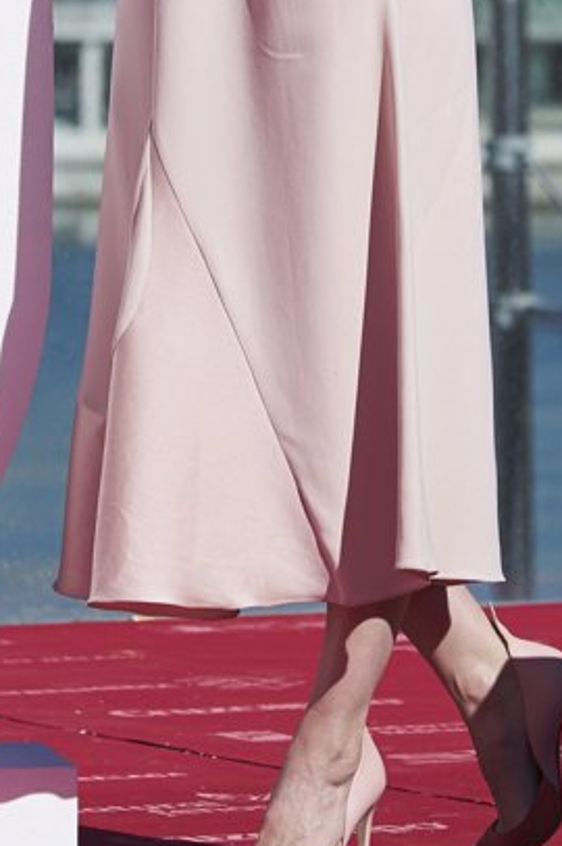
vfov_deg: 7.3
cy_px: -85
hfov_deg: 4.9
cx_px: -44
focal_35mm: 281
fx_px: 6591
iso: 100
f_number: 5.6
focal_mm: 110
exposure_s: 1/1000
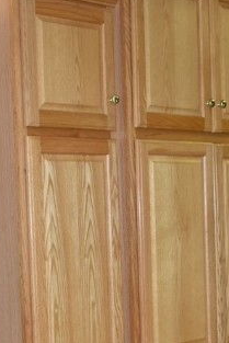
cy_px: 258
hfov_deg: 13.8
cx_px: 124
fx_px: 946
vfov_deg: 20.4
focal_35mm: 99
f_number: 4
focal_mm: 27
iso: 900
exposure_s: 1/60
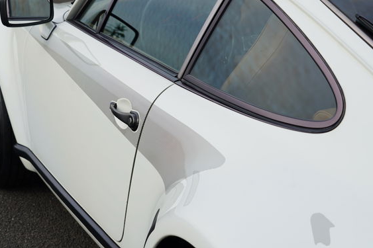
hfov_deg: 23.6
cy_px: 79
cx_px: 177
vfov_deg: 15.8
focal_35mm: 86
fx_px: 891
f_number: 7.1
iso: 100
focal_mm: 63
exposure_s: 1/125
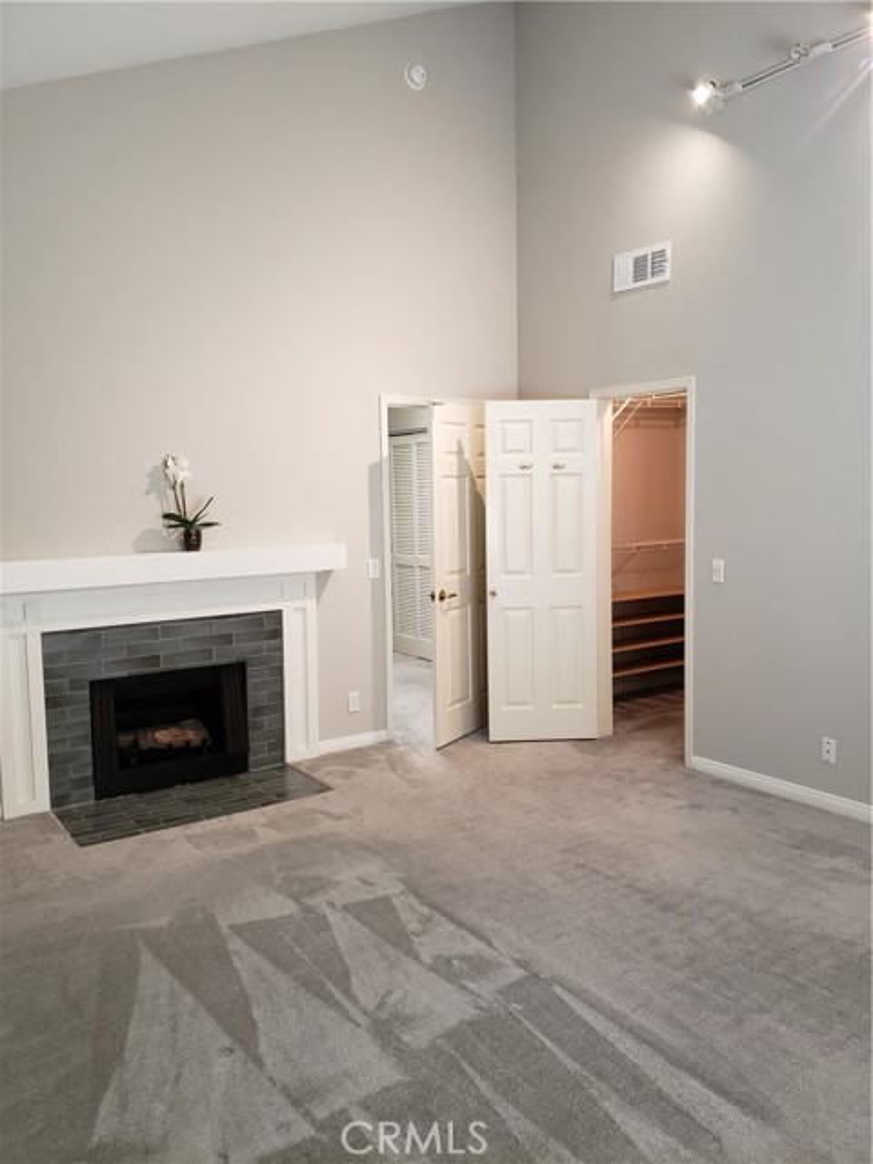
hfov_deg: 53.1
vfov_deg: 67.3
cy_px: 582
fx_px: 874
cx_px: 436
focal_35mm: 26
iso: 250
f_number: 1.5
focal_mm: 4.3
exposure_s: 1/40
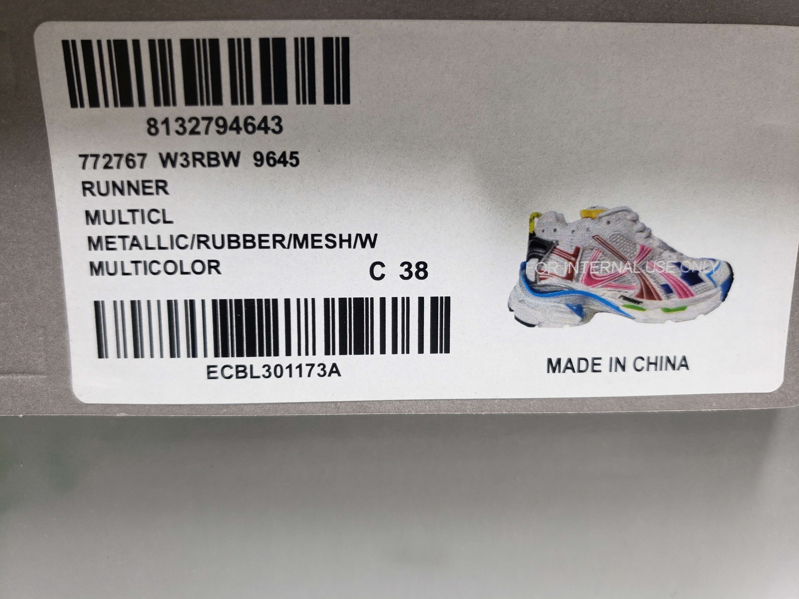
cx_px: 400
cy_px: 300
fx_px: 600
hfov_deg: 67.3
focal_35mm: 26
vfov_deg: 53.1
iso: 50
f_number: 1.5
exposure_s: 1/135
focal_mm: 4.3
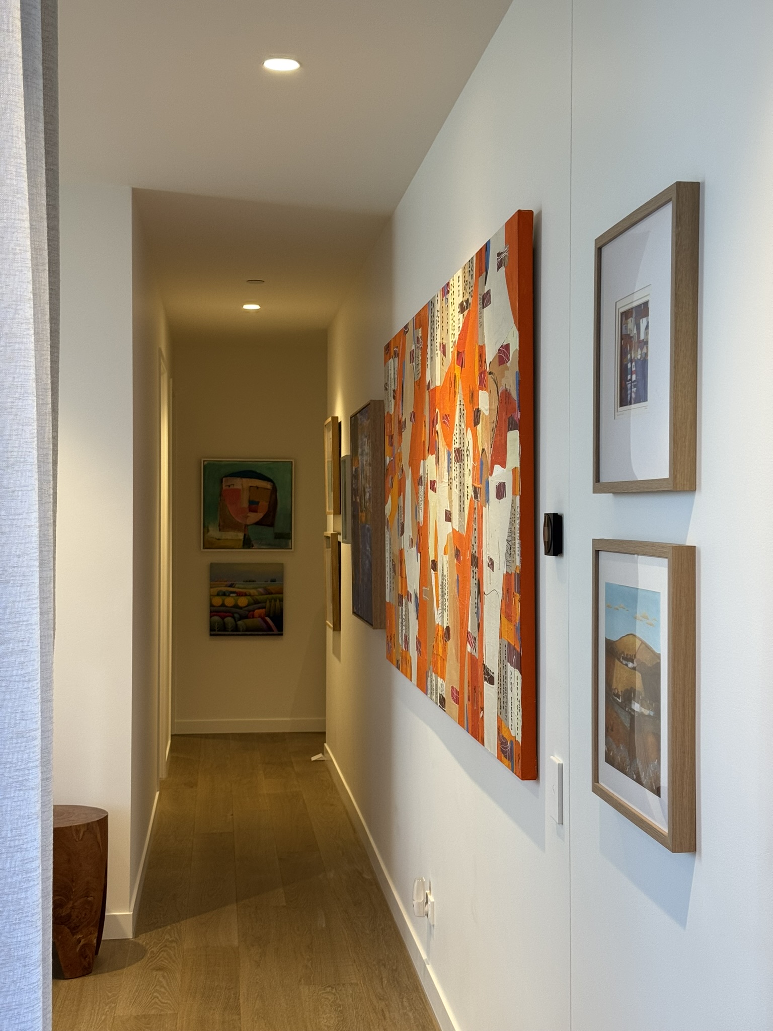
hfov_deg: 30.3
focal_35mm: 48
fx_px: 1429
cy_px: 516
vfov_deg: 39.7
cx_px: 386
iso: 100
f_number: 1.78
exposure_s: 1/50
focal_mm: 6.76
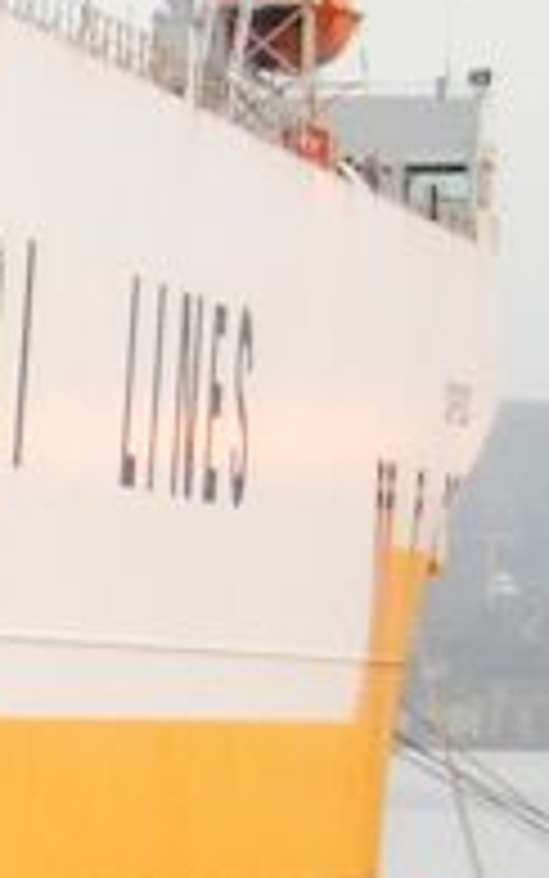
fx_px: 8396
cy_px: 975
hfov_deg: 3.4
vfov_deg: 6.0
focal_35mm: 351
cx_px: -2511
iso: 200
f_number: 4
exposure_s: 1/100
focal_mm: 28
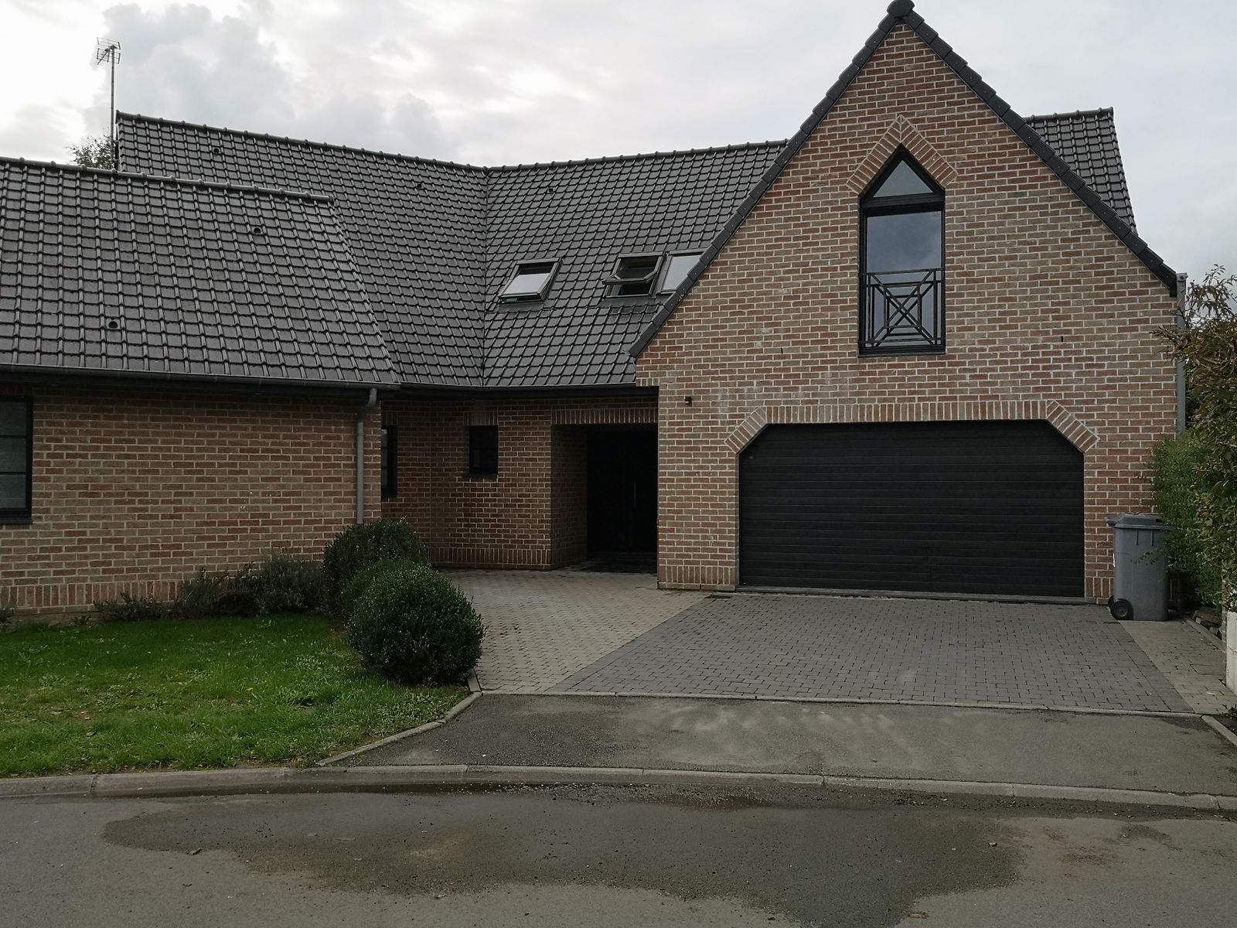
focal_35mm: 29
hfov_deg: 61.7
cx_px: 618
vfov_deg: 48.2
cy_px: 464
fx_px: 1036
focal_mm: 5.58
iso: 50
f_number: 1.8
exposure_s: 1/2217
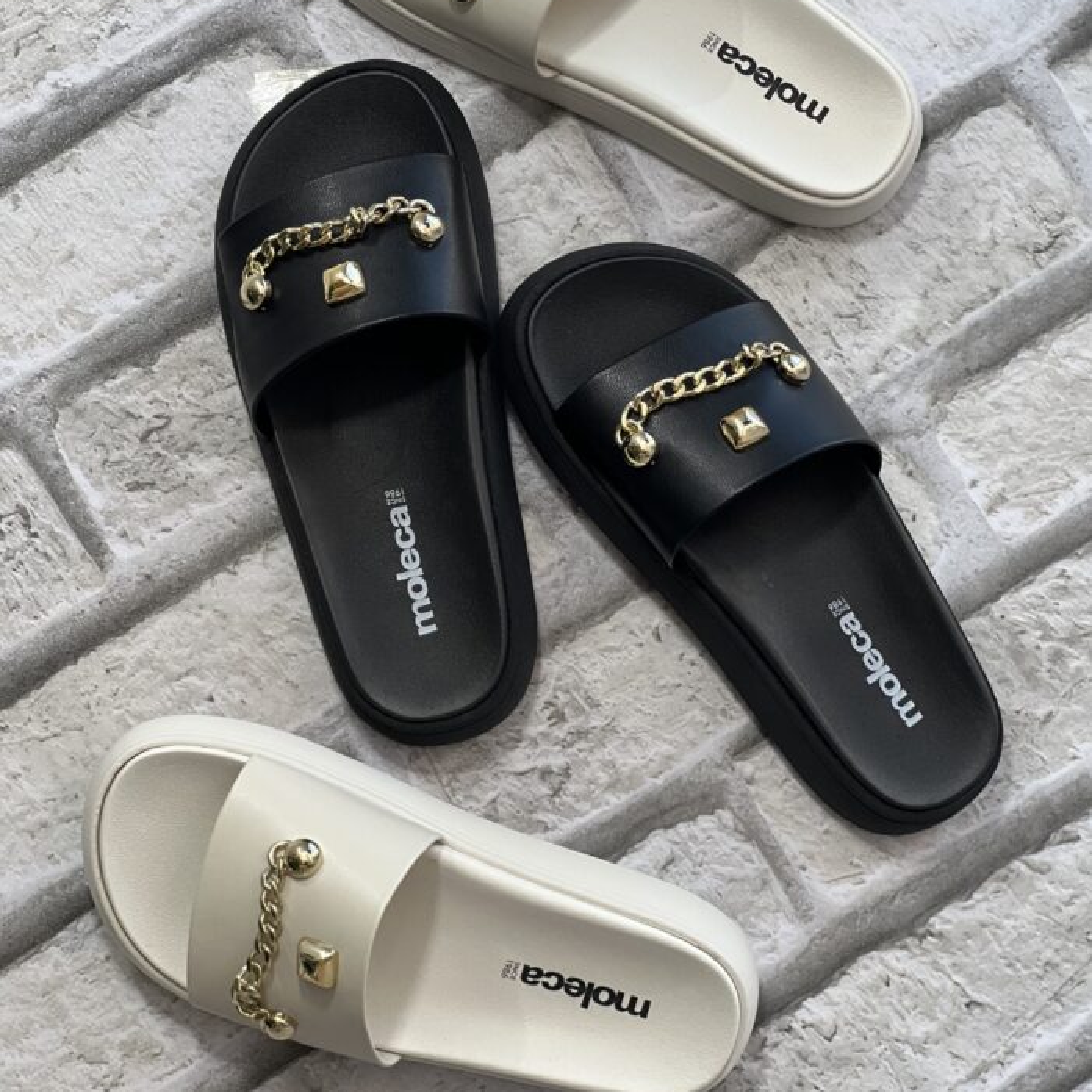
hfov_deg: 19.1
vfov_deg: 19.1
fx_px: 3248
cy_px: 431
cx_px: 546
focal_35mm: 91
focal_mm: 9
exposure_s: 1/120
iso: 100
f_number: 2.8
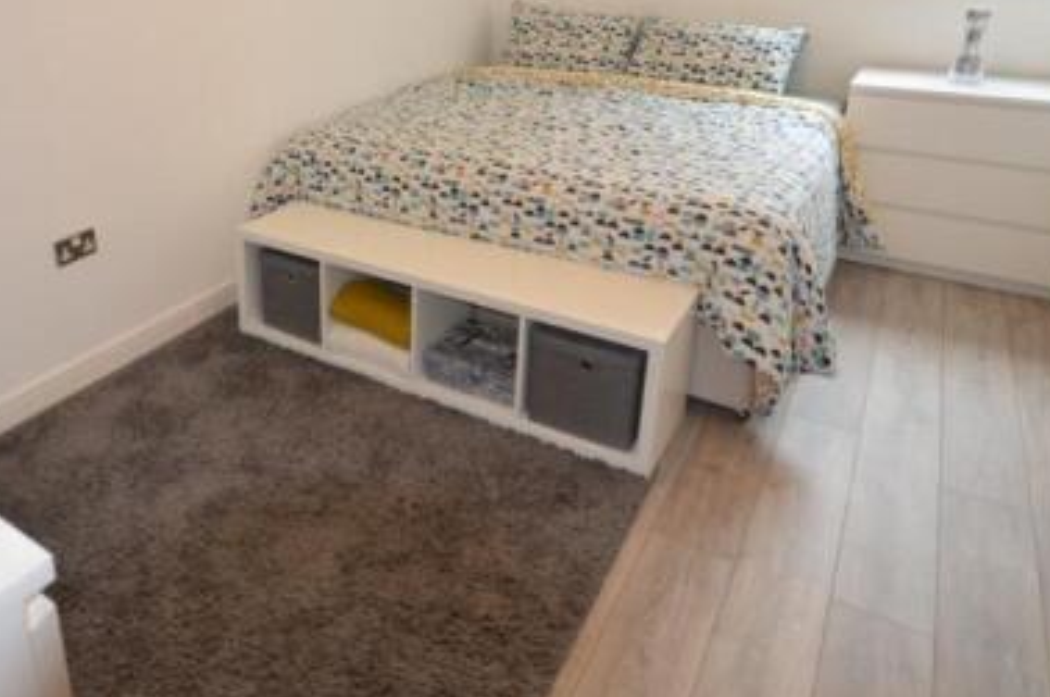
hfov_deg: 67.7
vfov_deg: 47.6
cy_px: 176
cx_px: 356
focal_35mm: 26
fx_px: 757
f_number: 3.5
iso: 450
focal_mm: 10
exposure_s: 1/60
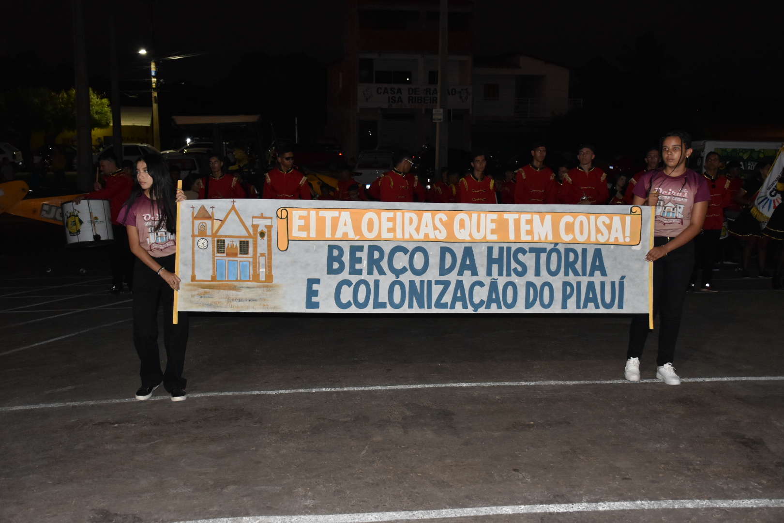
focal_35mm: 39
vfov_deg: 34.2
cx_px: 392
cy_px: 262
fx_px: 849
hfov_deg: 49.6
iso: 1250
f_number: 4.5
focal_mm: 26
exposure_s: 1/100
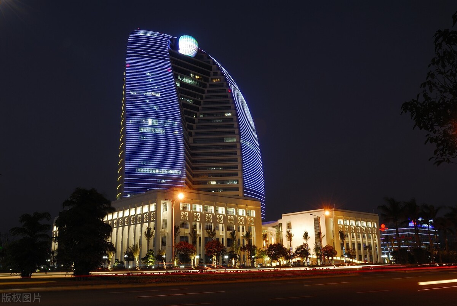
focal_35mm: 33
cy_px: 153
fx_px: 419
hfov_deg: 57.2
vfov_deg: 40.1
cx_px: 228
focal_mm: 22
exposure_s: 4
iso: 100
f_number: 11
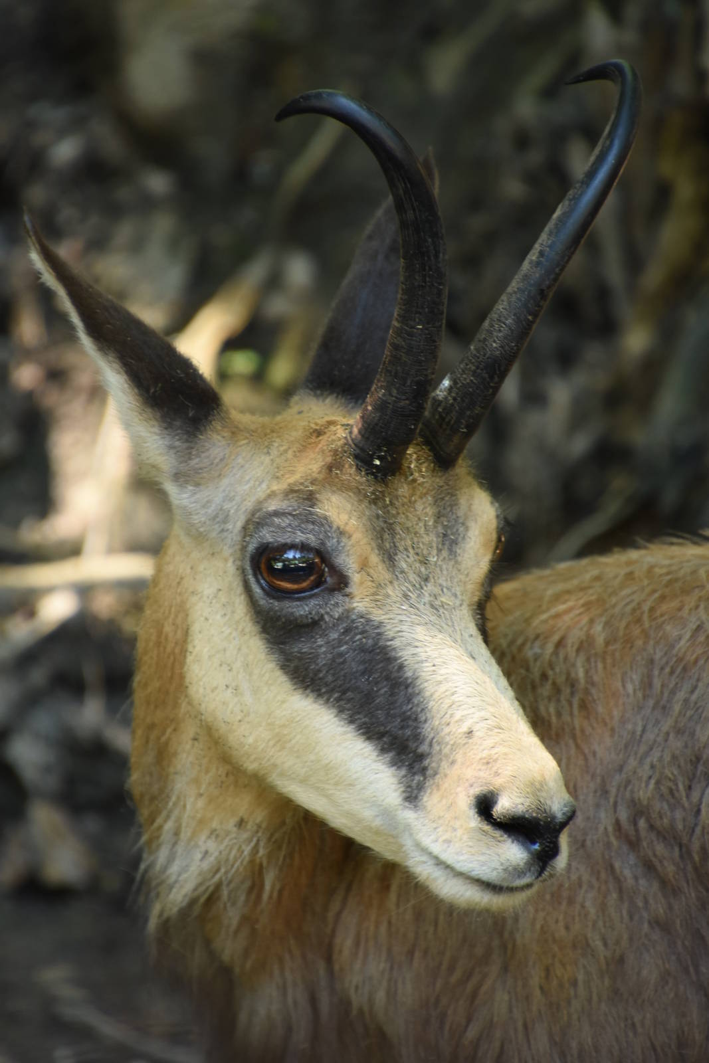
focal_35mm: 450
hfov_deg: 3.1
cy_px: 532
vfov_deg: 4.6
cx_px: 354
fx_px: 13290
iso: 640
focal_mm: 300
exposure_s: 1/80
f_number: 6.3
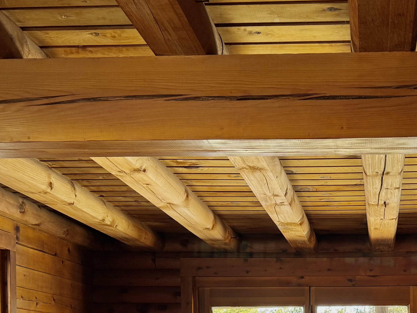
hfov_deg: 32.0
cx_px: 358
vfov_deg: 23.4
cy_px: 360
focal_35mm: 58
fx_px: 699
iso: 125
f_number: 1.78
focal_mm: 6.76
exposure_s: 1/120
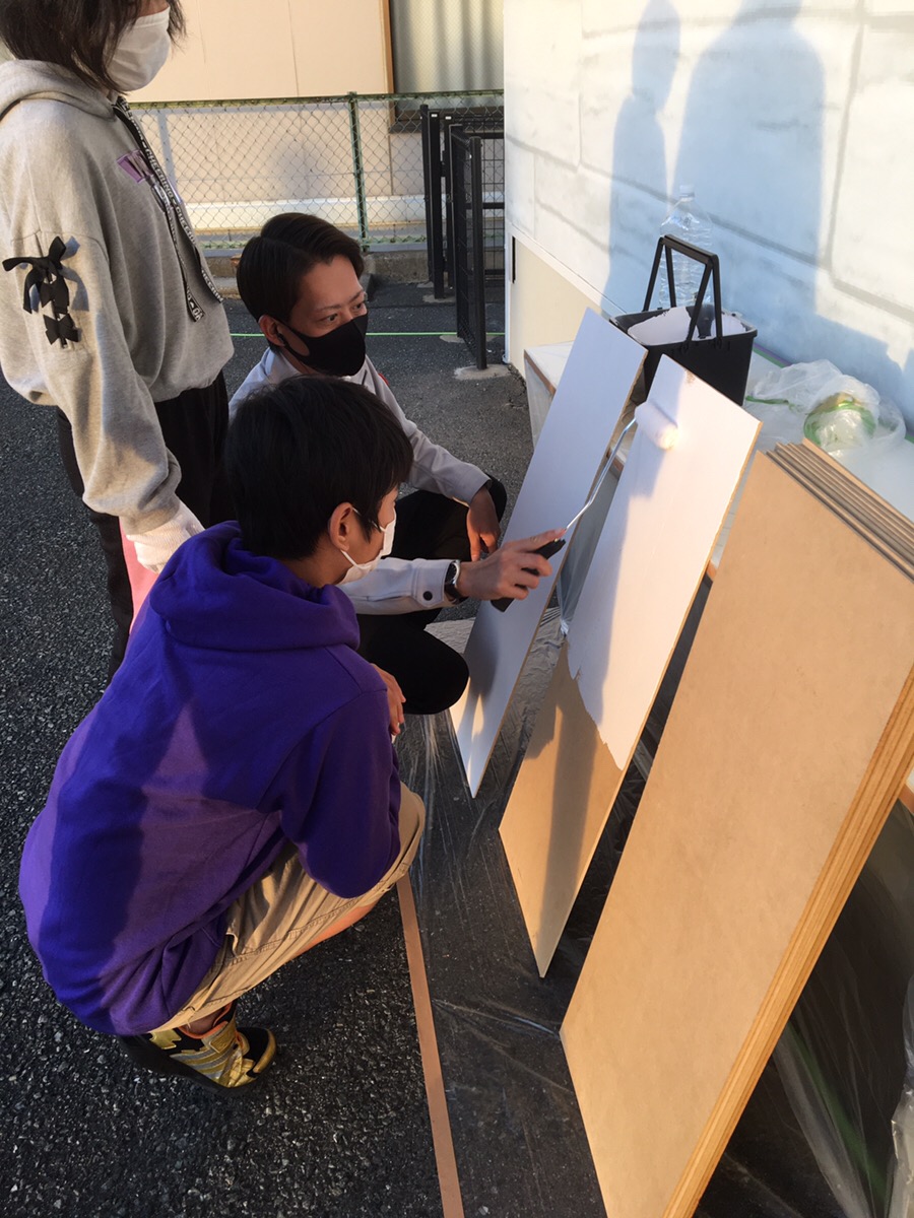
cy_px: 609
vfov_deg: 61.7
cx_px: 457
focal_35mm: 29
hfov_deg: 48.2
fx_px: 1021
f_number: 2.2
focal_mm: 4.15
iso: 32
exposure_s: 1/120
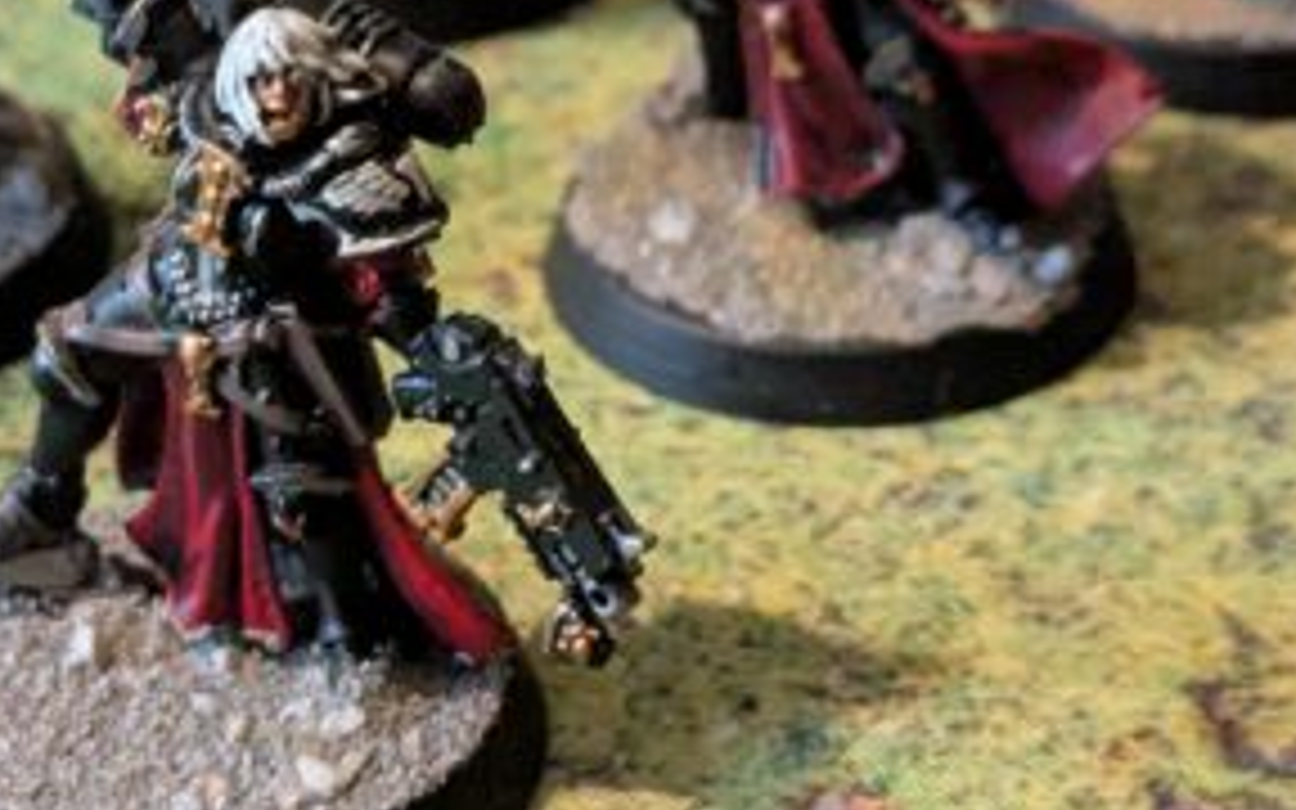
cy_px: 261
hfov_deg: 15.3
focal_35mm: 136
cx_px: 306
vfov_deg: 9.6
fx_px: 4804
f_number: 1.85
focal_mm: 6.81
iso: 1688
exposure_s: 1/33.3
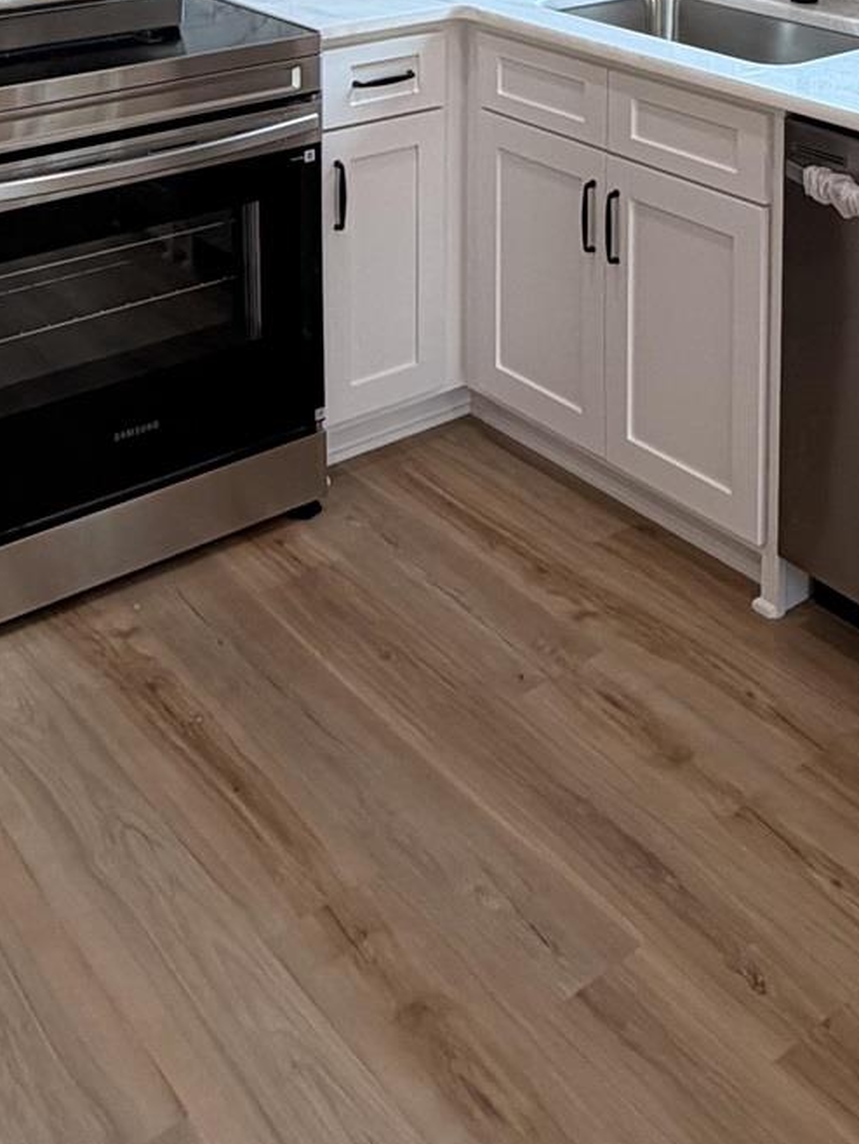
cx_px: 607
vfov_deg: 32.4
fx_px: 1620
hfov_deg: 29.4
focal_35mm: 49
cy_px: -221
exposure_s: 1/120
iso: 80
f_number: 2.2
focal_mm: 2.22
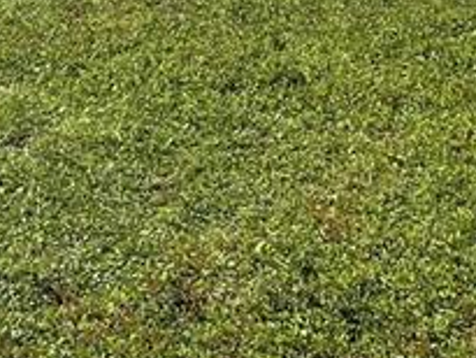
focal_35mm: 130
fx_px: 1789
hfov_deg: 15.2
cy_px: -463
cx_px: 232
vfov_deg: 10.1
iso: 32
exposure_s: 1/7937
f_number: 1.6
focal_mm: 5.1
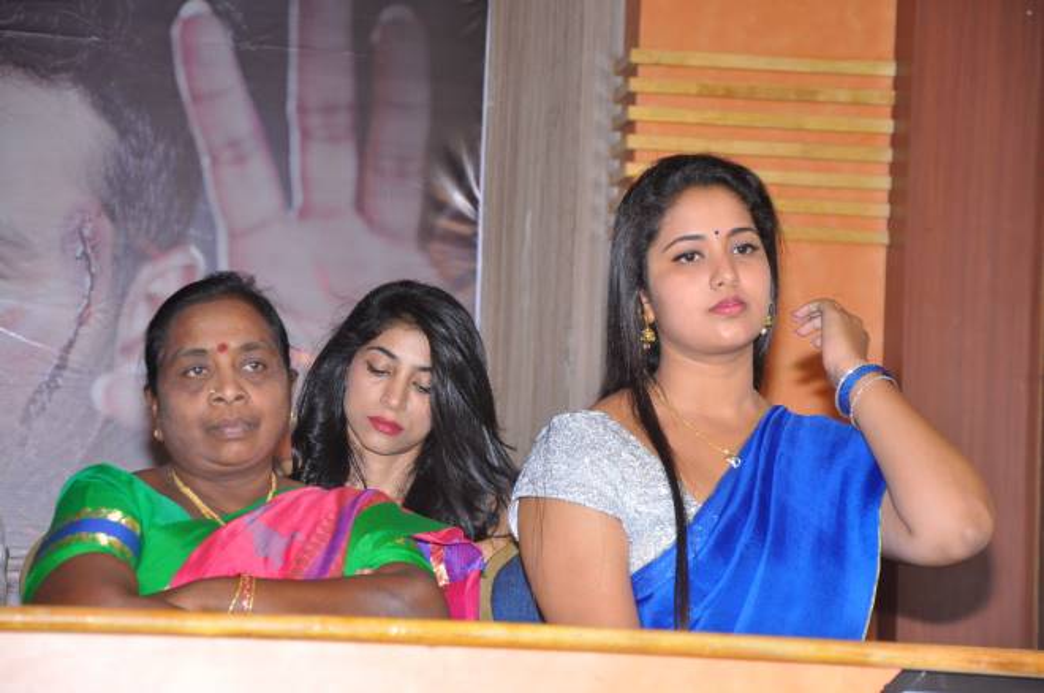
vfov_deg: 9.3
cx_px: 522
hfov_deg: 14.0
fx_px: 4257
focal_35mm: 147
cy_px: 346
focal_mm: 98
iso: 640
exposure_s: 1/125
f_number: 6.3
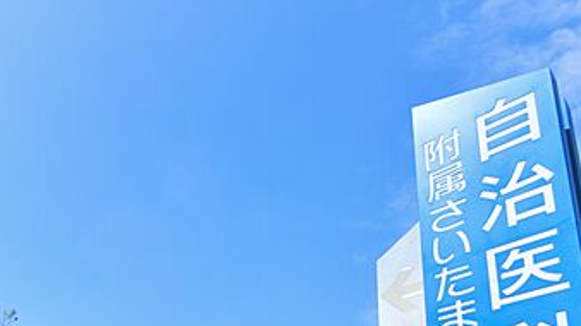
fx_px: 585
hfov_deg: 50.5
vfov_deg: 27.3
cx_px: 141
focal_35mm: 38
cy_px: 397
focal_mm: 4.06
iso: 80
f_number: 2.7
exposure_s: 1/1600
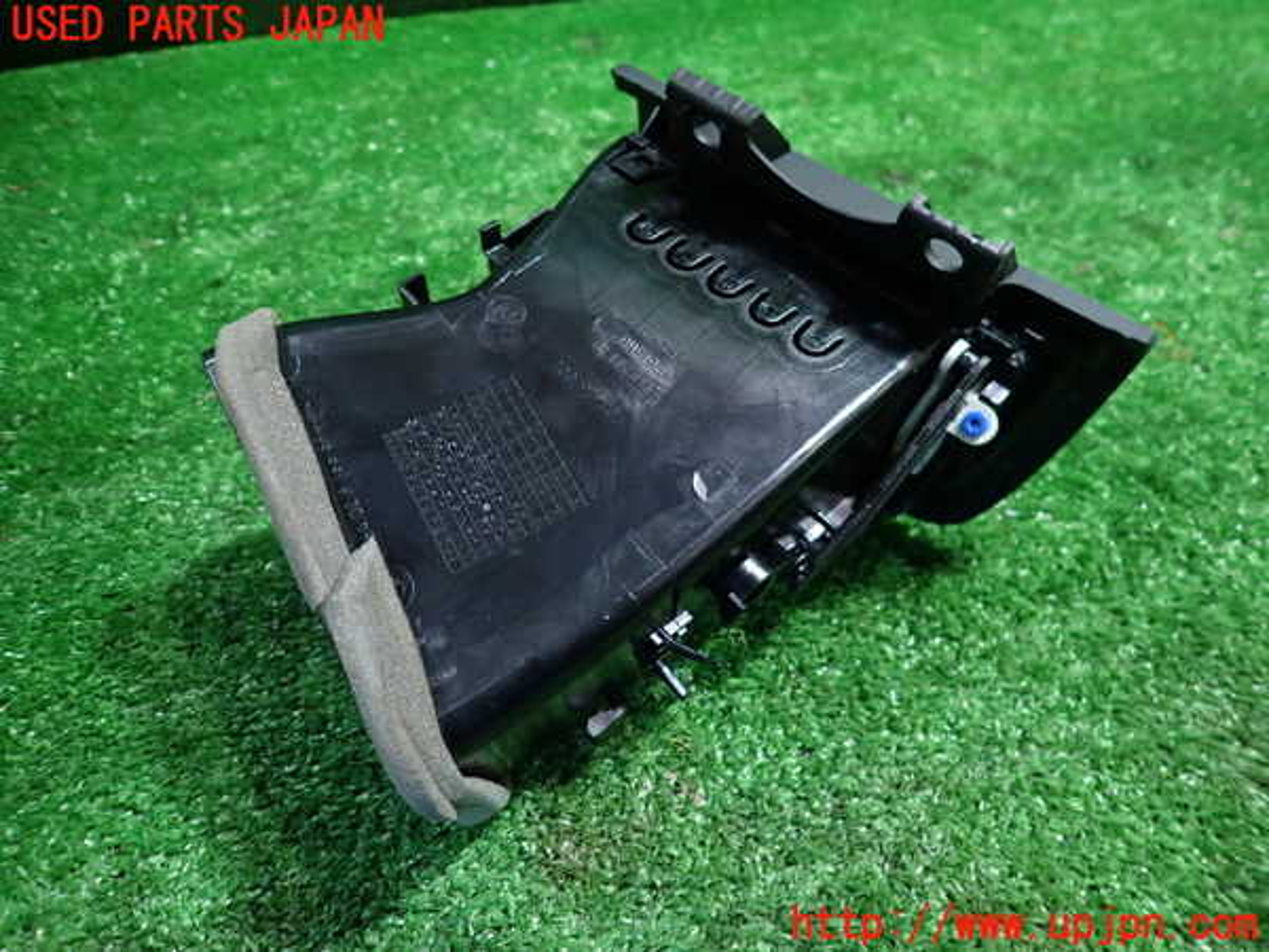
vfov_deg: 54.9
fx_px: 916
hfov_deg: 69.4
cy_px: 476
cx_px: 634
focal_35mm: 25
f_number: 2
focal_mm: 4.5
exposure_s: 1/30
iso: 400
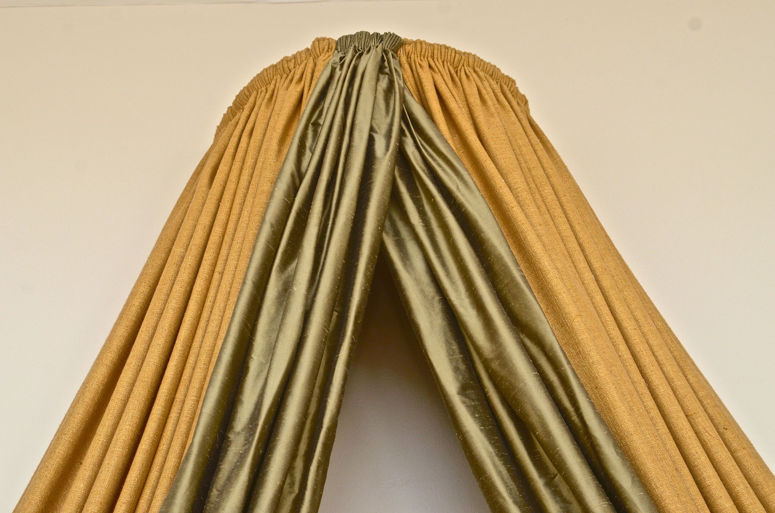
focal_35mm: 105
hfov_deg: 19.5
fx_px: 2256
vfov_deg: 13.0
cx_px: 388
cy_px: 256
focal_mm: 70
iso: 160
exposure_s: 1/200
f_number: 7.1
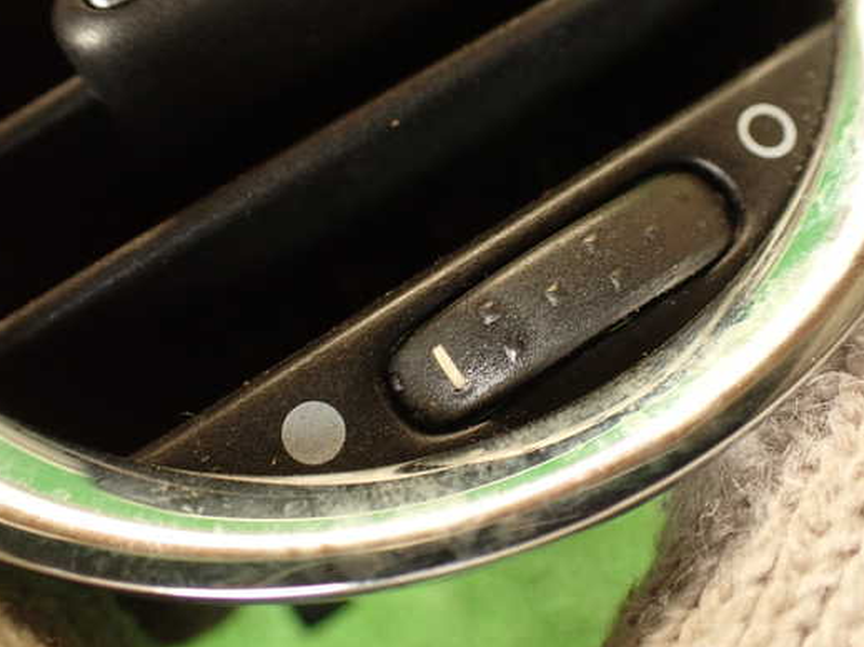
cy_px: 319
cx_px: 446
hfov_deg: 50.1
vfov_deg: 38.7
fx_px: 923
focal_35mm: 37
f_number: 2.4
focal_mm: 5.79
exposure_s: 1/30
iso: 200
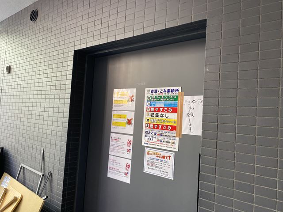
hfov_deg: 67.3
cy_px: 106
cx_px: 142
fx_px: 213
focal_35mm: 26
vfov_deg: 53.1
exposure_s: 1/106
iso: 125
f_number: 1.8
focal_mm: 4.25
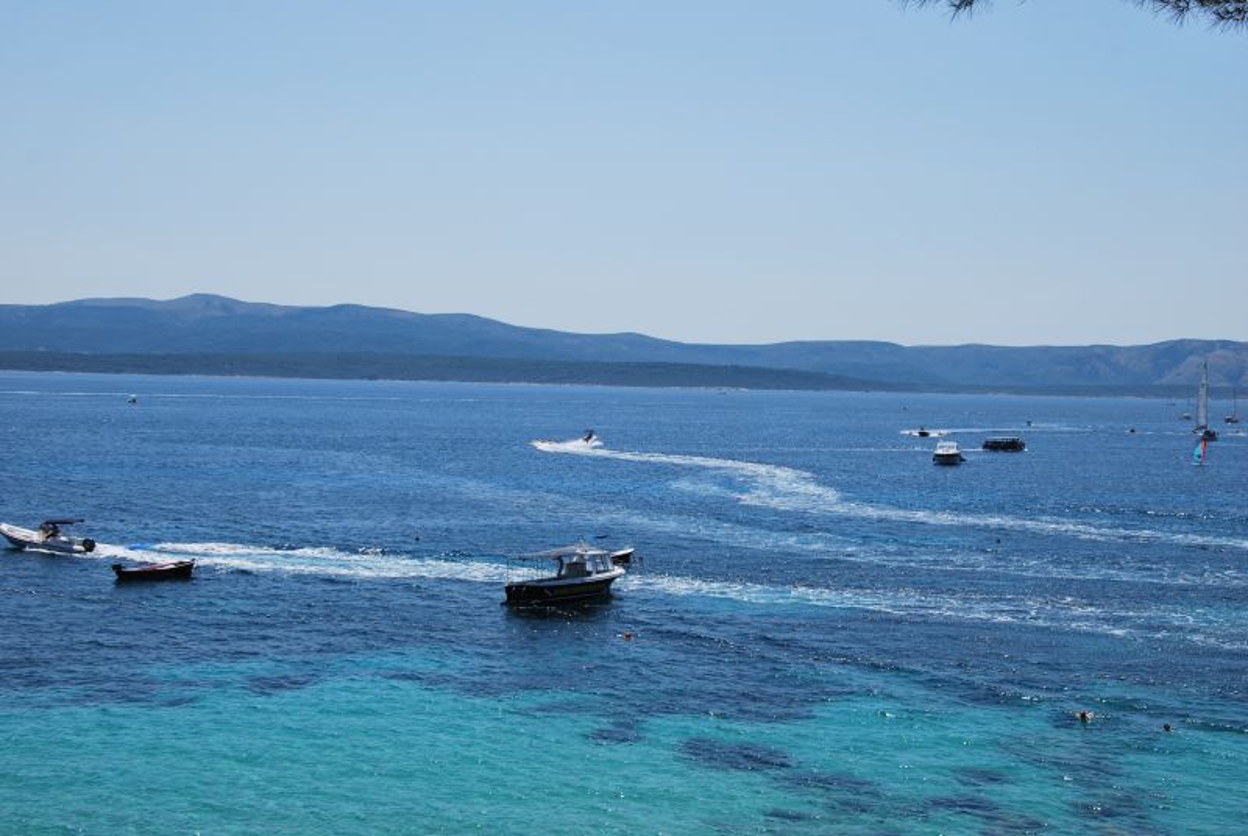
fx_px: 1666
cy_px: 418
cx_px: 624
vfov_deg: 28.2
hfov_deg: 41.1
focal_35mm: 48
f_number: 9
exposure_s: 1/320
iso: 100
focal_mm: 32
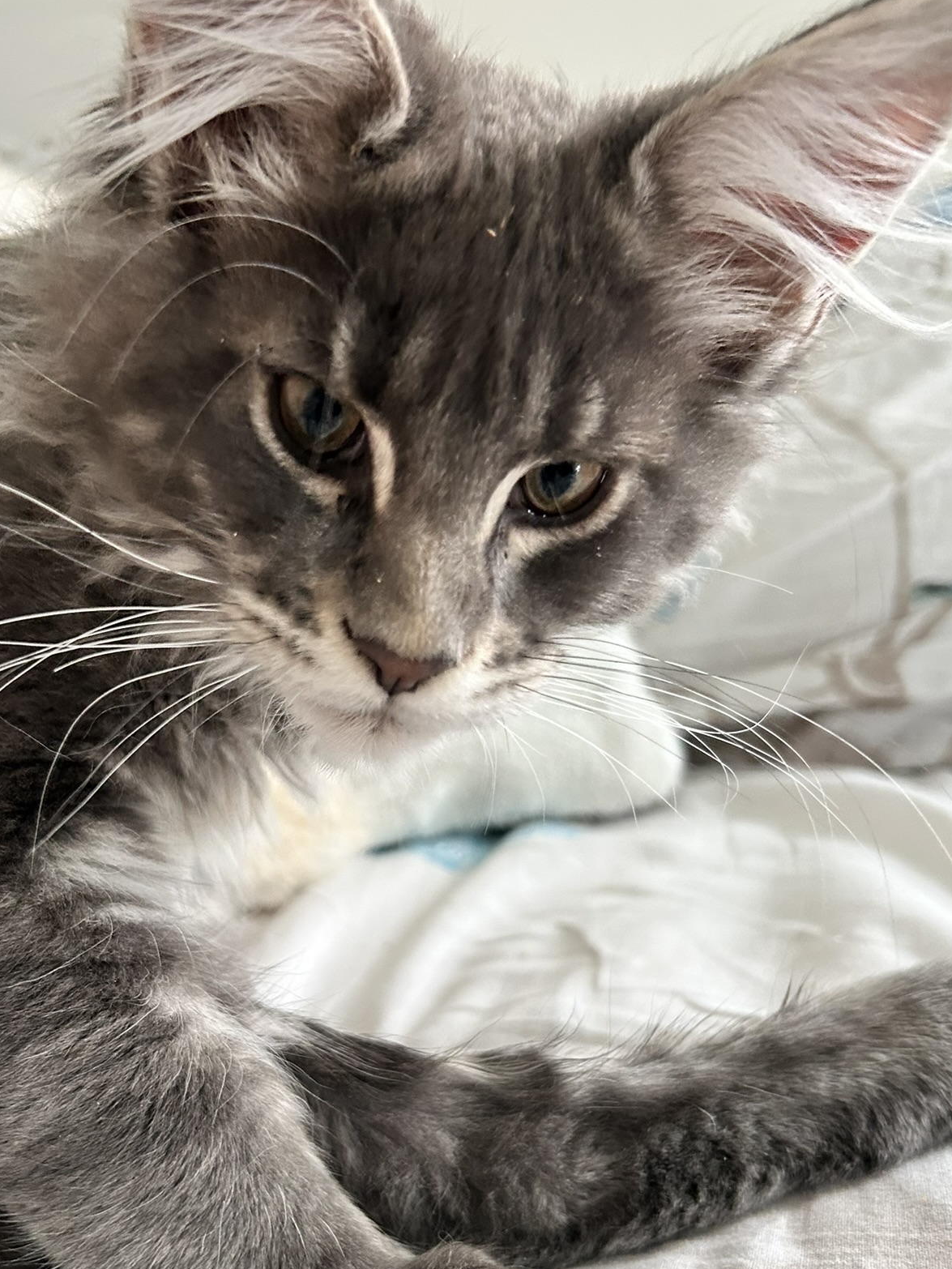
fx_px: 1246
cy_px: 736
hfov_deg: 41.7
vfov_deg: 53.7
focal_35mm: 34
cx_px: 412
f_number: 1.5
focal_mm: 5.7
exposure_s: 1/60
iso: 320
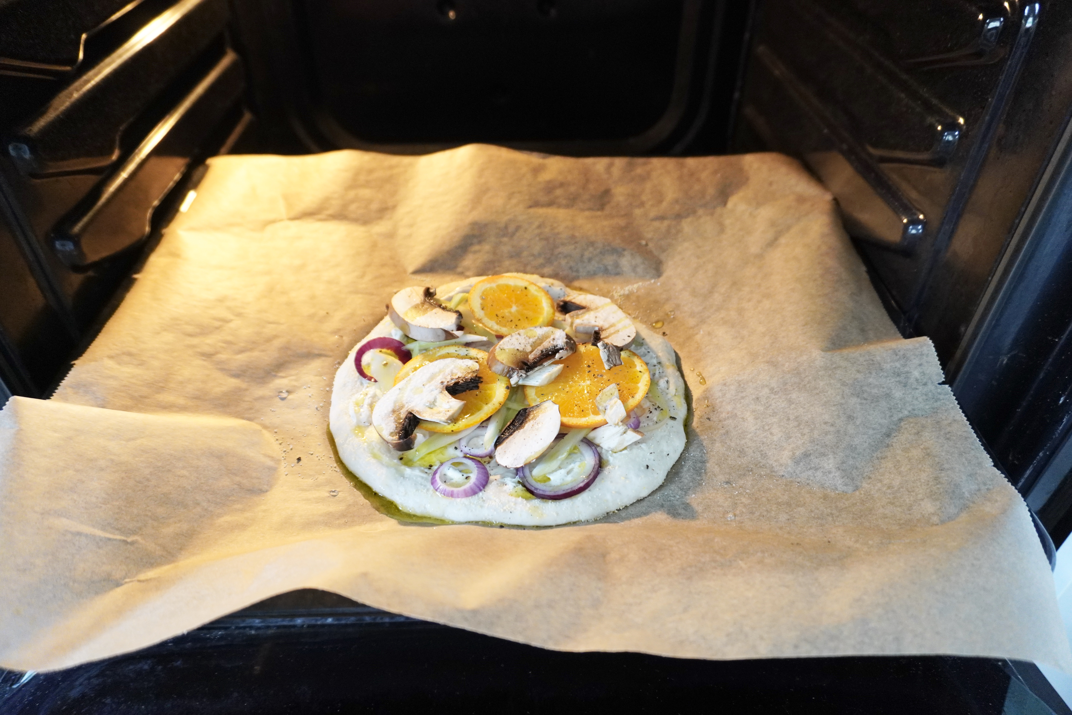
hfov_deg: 73.7
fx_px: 715
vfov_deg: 53.1
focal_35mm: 24
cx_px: 536
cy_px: 358
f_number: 3.5
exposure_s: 1/30
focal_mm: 16
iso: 1600
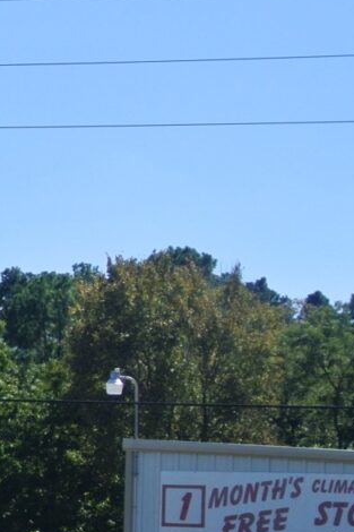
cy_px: 439
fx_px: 2465
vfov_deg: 12.2
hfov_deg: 7.7
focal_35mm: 167
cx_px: -435
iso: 100
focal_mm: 18.9
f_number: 4.8
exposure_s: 1/640
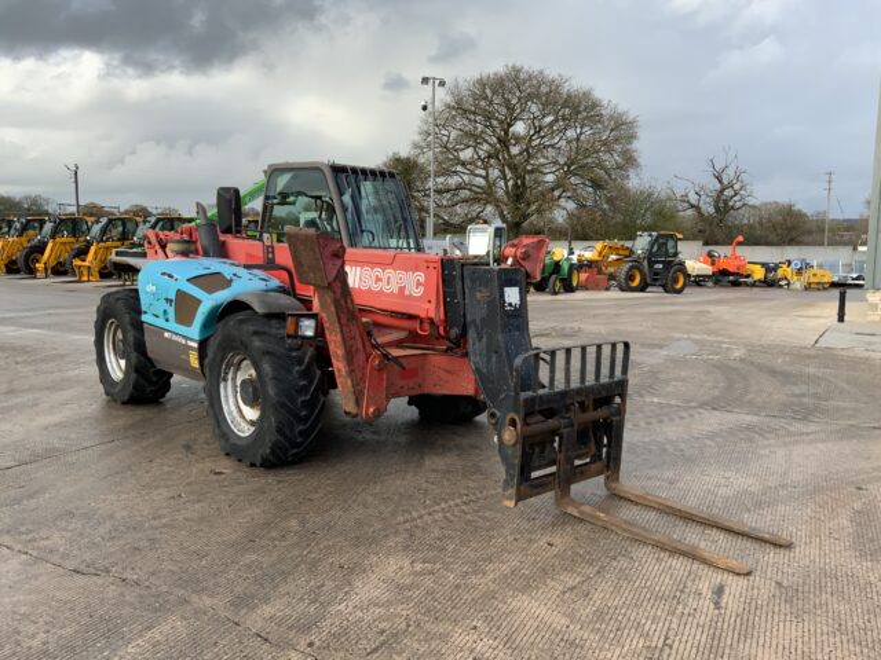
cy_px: 330
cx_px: 440
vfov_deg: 48.2
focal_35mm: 29
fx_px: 738
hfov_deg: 61.7
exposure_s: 1/529
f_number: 1.8
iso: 16
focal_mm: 3
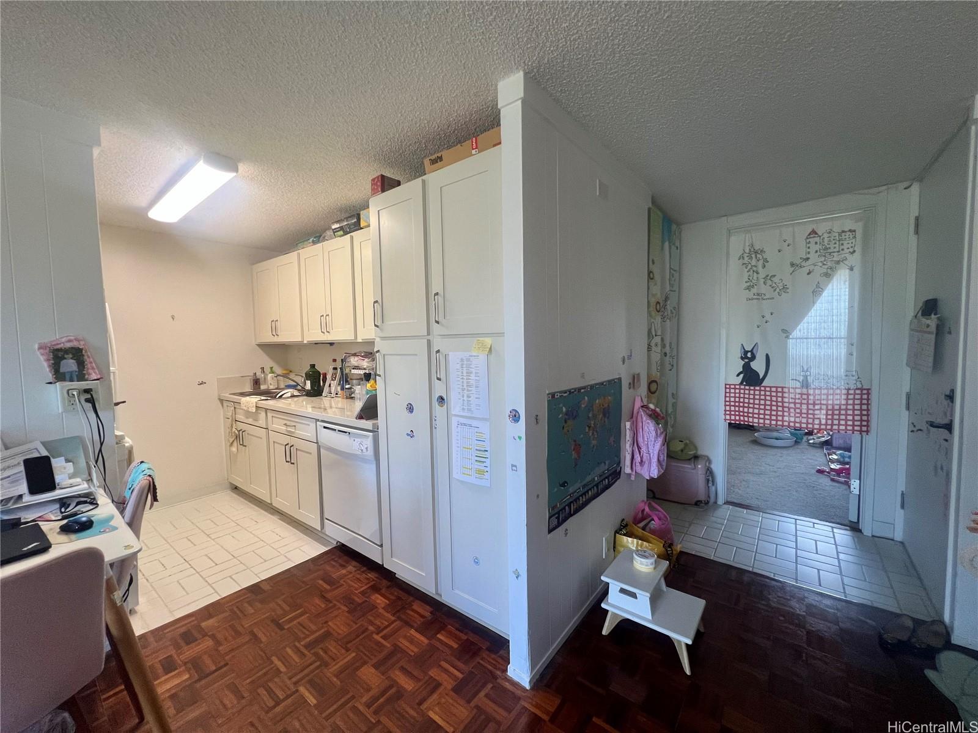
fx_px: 367
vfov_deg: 89.9
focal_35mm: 13
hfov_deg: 106.2
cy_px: 366
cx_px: 489
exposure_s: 1/120
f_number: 1.8
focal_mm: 1.57
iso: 160
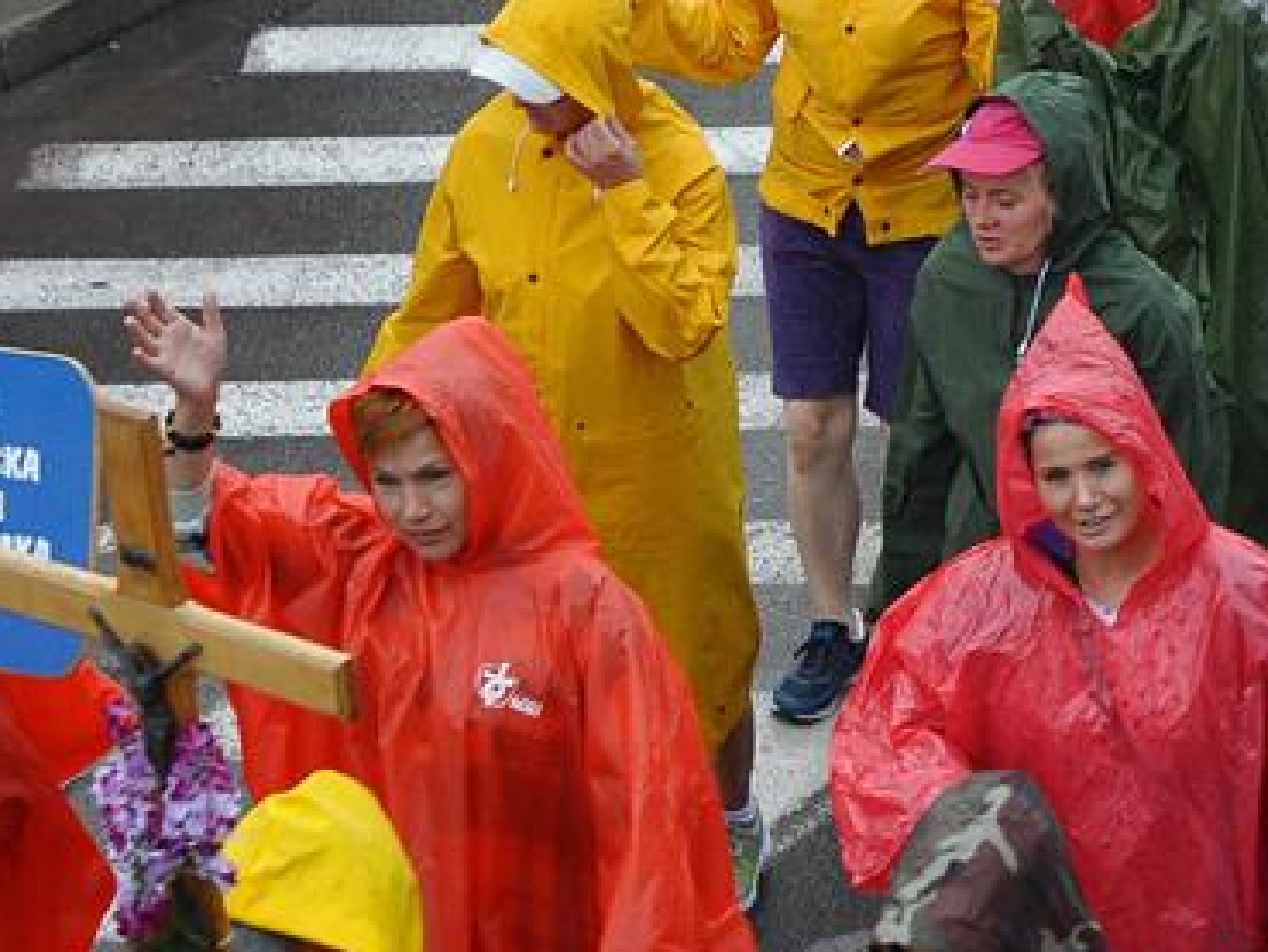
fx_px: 7292
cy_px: 476
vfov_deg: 7.5
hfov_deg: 9.8
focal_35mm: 199
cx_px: 1361
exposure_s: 1/320
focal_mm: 60
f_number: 4.5
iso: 800
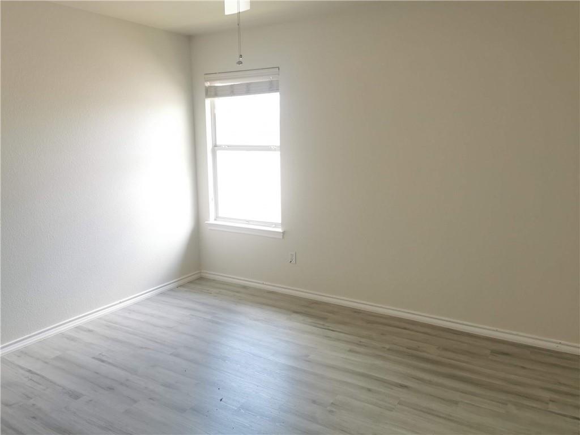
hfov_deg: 65.3
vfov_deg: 51.4
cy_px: 218
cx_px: 290
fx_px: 452
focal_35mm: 27
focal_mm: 5.56
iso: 100
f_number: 1.6
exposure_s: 1/120
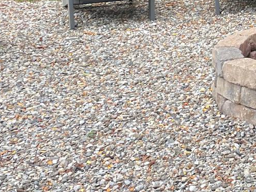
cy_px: -39
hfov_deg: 17.3
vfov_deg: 13.4
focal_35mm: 107
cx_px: 330
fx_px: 791
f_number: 1.6
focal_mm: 4.2
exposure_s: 1/419
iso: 32
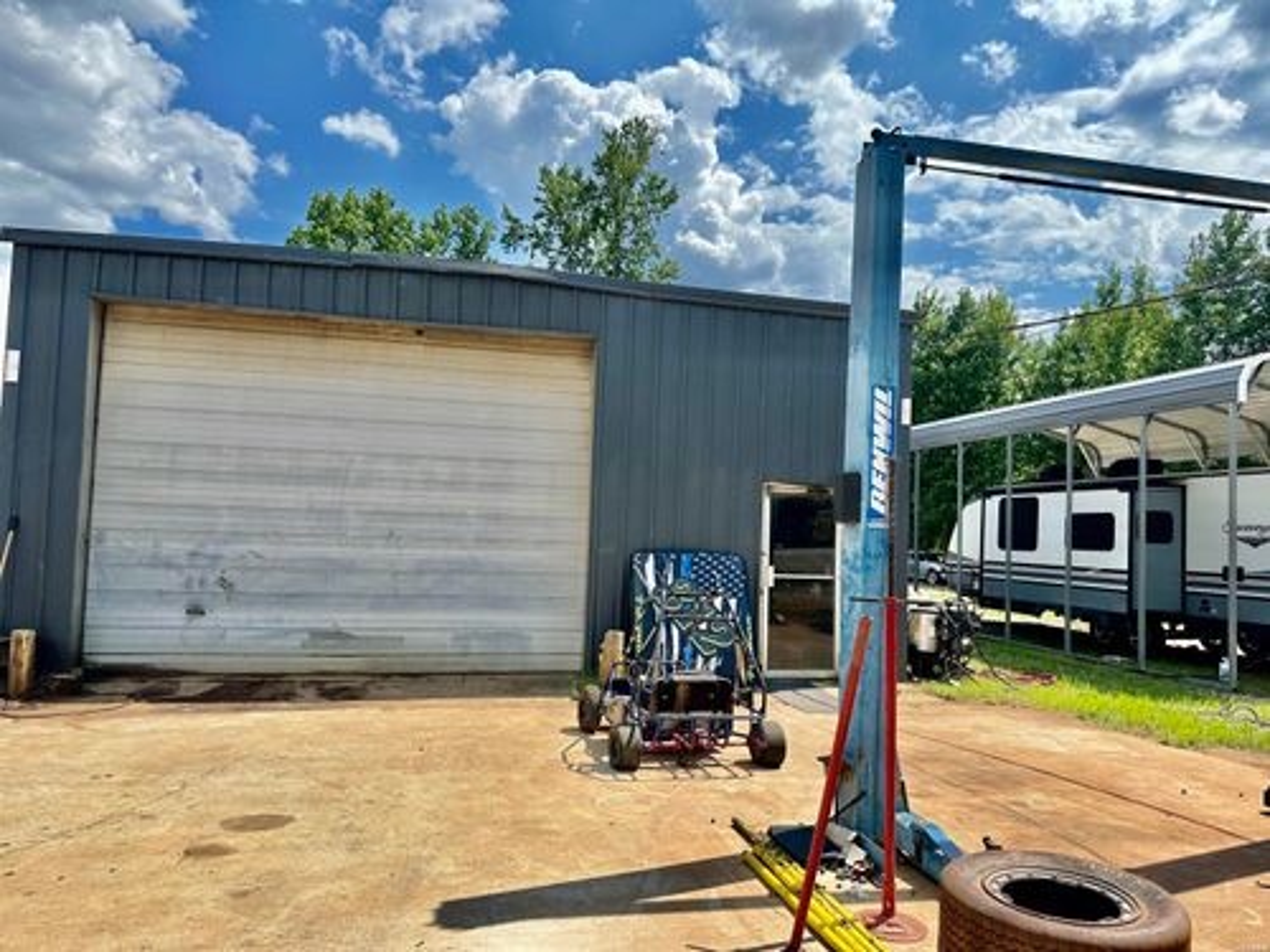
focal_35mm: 24
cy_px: 476
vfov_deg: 56.8
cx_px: 635
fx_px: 881
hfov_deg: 71.6
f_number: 1.78
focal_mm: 6.86
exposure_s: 1/5848
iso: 80
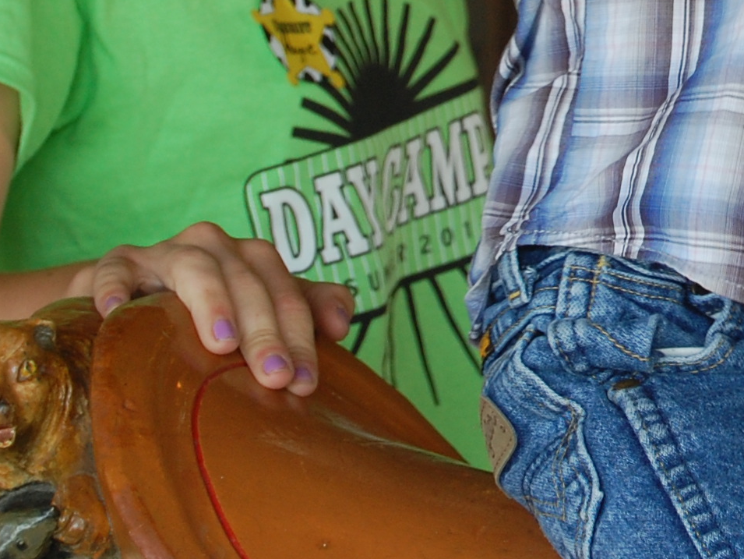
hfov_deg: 7.9
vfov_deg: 5.9
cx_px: 919
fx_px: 5365
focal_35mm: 250
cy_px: -188
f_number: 5.6
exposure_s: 1/80
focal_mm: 55
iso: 400
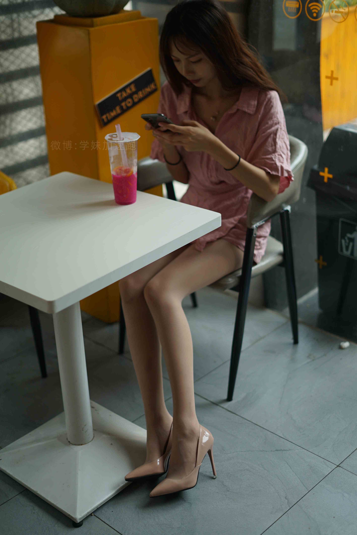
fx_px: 743
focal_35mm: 50
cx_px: 178
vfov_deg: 39.6
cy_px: 268
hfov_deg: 27.0
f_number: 1.8
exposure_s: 1/1250
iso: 200
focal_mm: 50
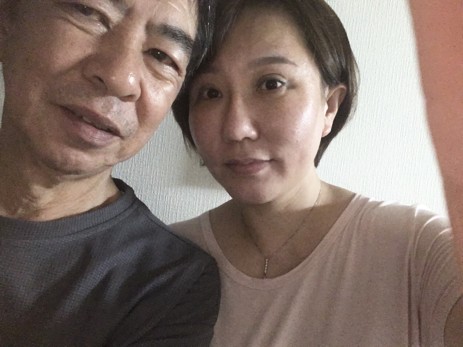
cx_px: 232
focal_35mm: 31
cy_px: 174
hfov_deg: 58.4
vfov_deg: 45.4
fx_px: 415
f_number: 2.4
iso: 320
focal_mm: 2.15
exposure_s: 1/20
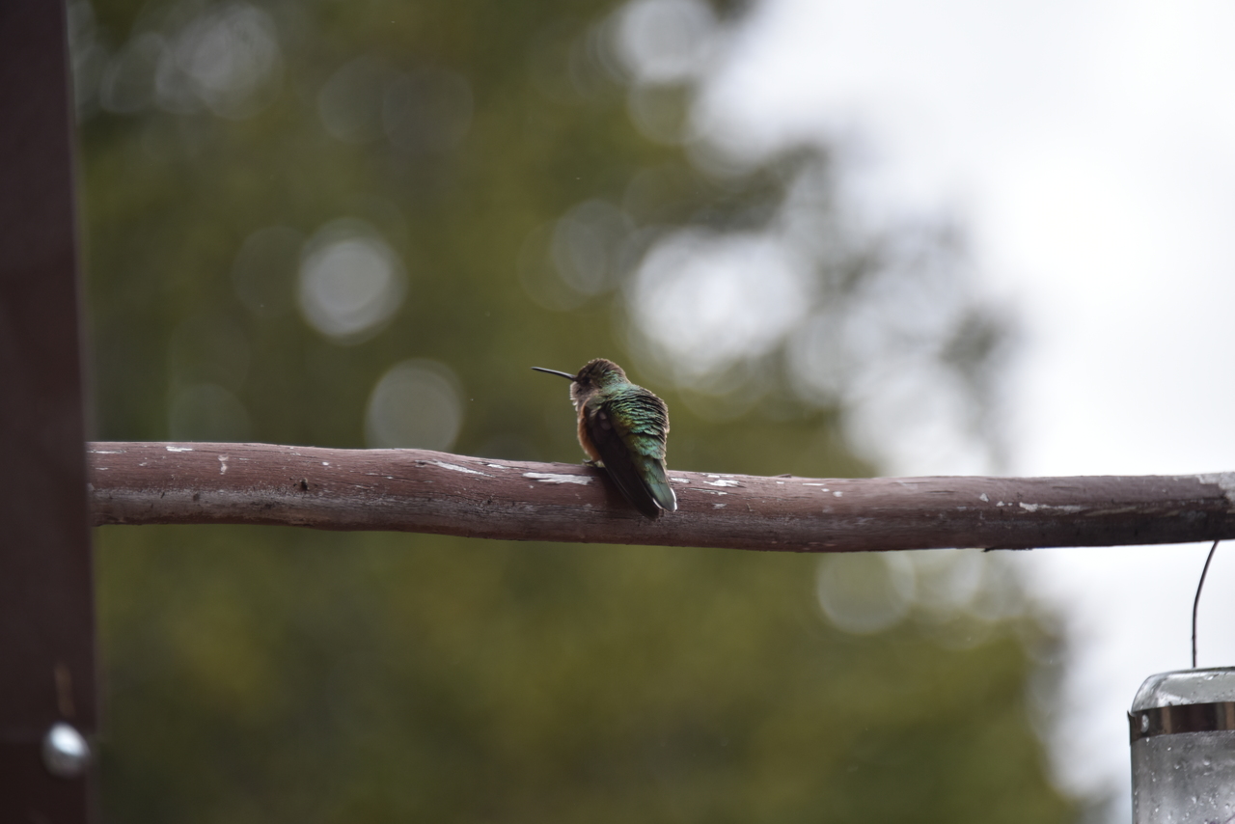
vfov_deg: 5.5
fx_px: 8578
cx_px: 618
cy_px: 412
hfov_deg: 8.2
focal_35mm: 250
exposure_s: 1/500
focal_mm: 250
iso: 360
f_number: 5.6
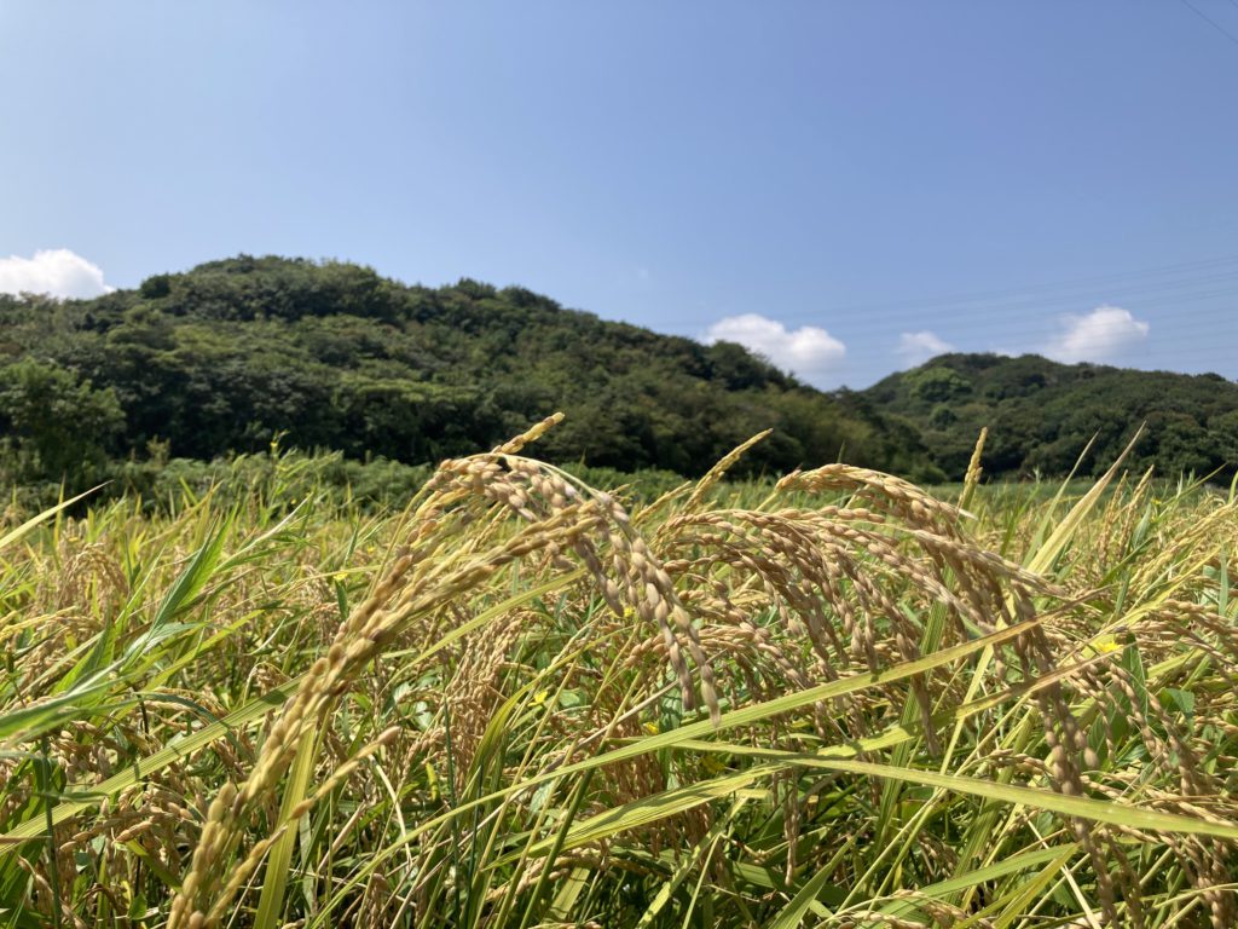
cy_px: 464
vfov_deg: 49.7
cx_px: 619
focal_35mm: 28
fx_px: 1001
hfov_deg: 63.4
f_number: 1.8
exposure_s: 1/1600
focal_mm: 3.99
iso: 20
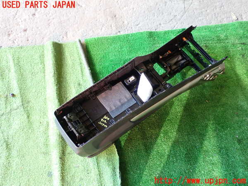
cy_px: 93
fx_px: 272
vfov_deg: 37.7
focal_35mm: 38
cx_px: 124
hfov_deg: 49.0
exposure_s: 1/40
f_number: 2.7
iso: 320
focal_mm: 6.83
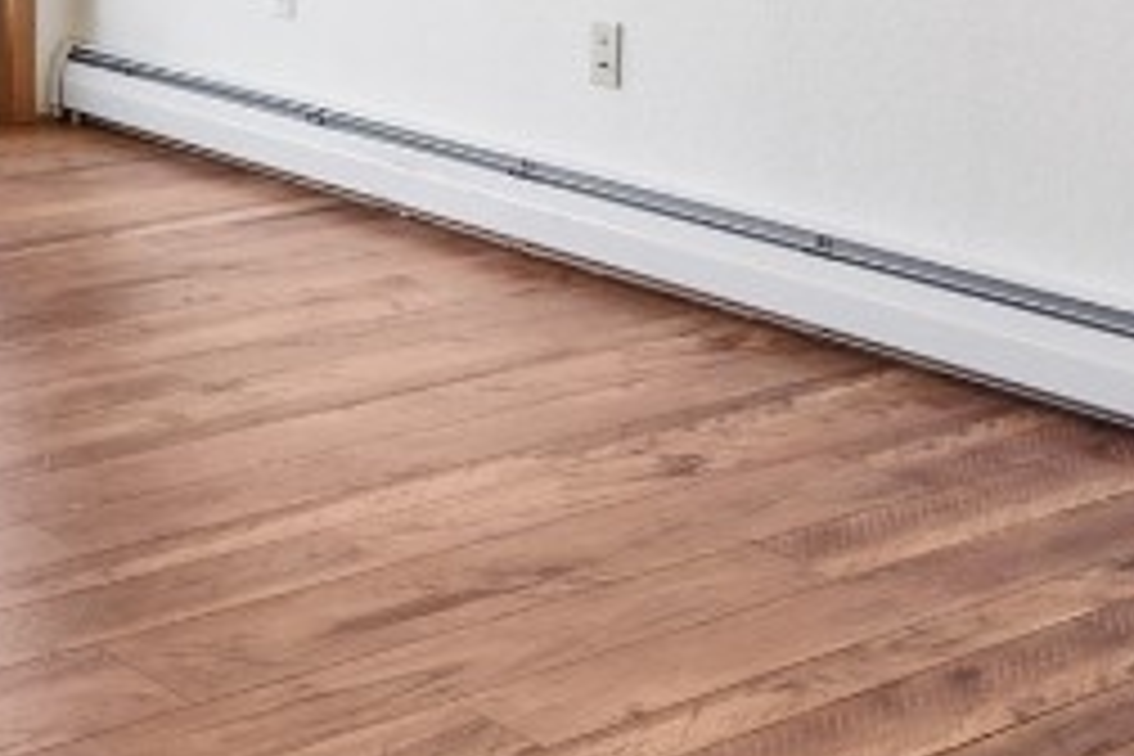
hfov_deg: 26.2
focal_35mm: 73
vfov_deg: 17.4
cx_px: -4
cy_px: -266
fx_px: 2299
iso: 320
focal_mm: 16
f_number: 7.1
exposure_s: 1/25
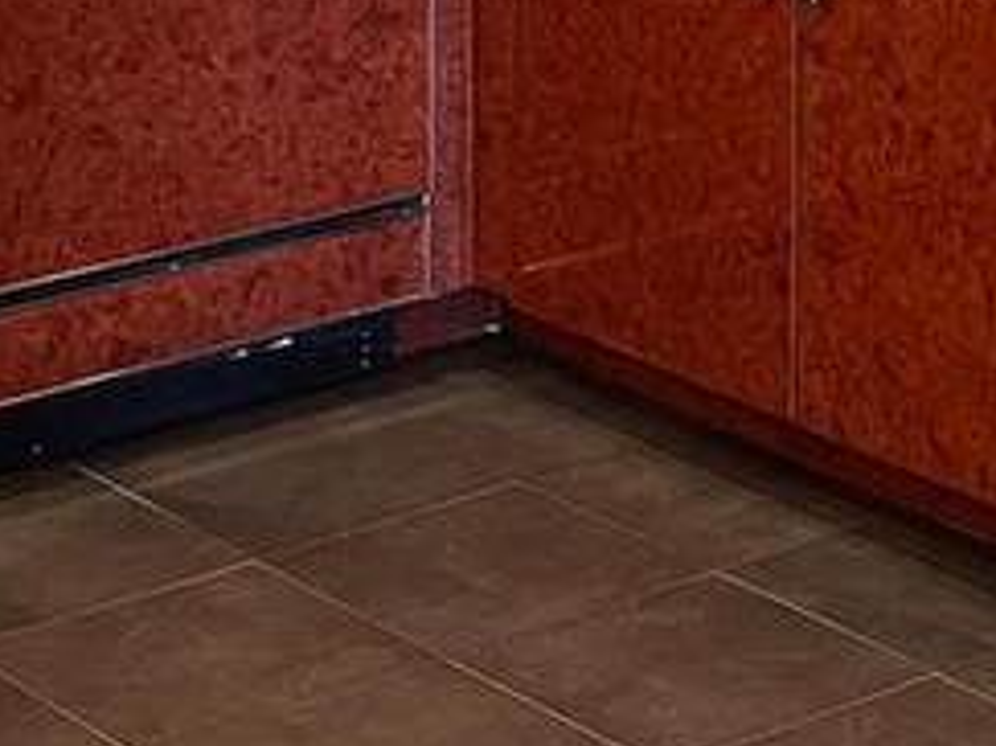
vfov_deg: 10.4
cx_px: 906
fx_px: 3940
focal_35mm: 137
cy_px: -418
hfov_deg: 14.3
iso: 200
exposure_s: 1/60
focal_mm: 5.7
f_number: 1.5
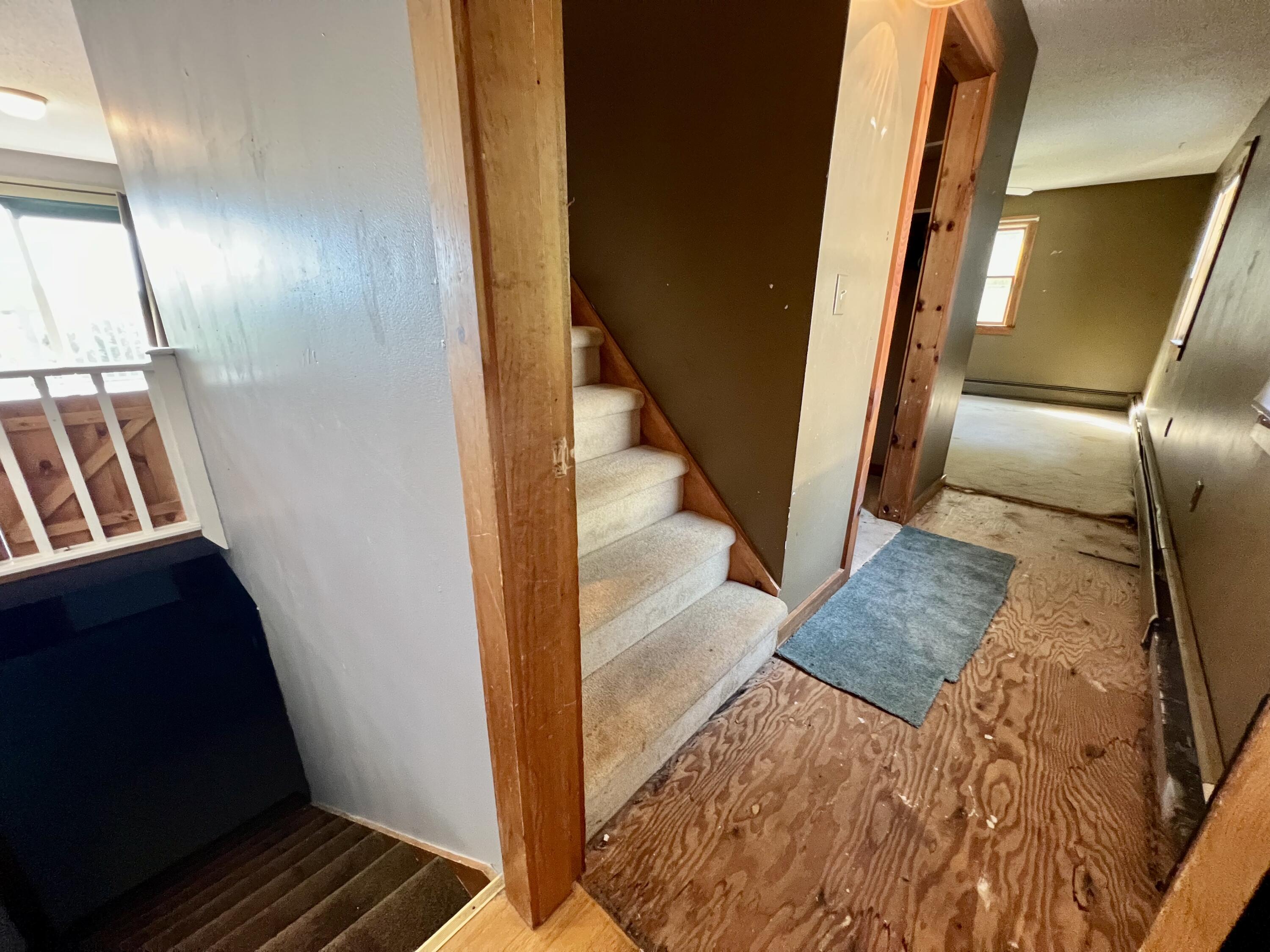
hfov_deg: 106.2
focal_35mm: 13
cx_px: 635
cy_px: 476
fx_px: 477
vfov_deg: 89.9
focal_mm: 1.57
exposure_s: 1/60
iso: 500
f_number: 1.8
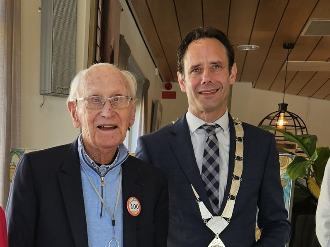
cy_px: 287
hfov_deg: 26.2
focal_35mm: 74
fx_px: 705
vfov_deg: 18.9
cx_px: 116
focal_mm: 5.4
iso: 32
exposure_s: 1/100
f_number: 1.8
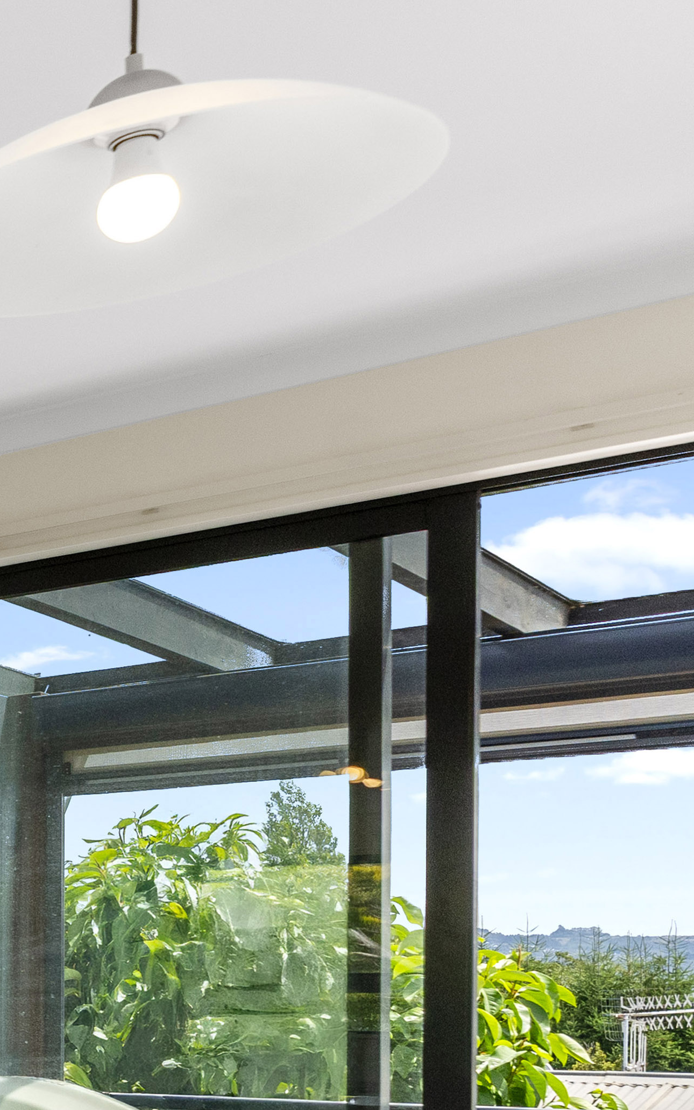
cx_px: -1217
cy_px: 949
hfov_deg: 12.7
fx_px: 1771
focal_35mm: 59
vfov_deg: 33.4
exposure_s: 1/160
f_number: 7.1
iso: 640
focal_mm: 14.9
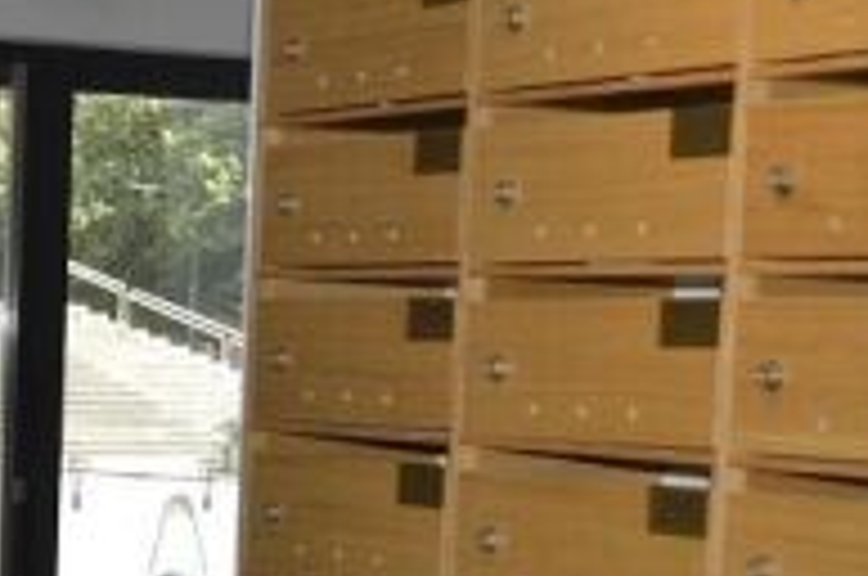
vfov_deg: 12.5
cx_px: -184
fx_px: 2600
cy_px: 578
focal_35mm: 108
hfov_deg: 18.0
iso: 125
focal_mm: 18
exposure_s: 1/125
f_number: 4
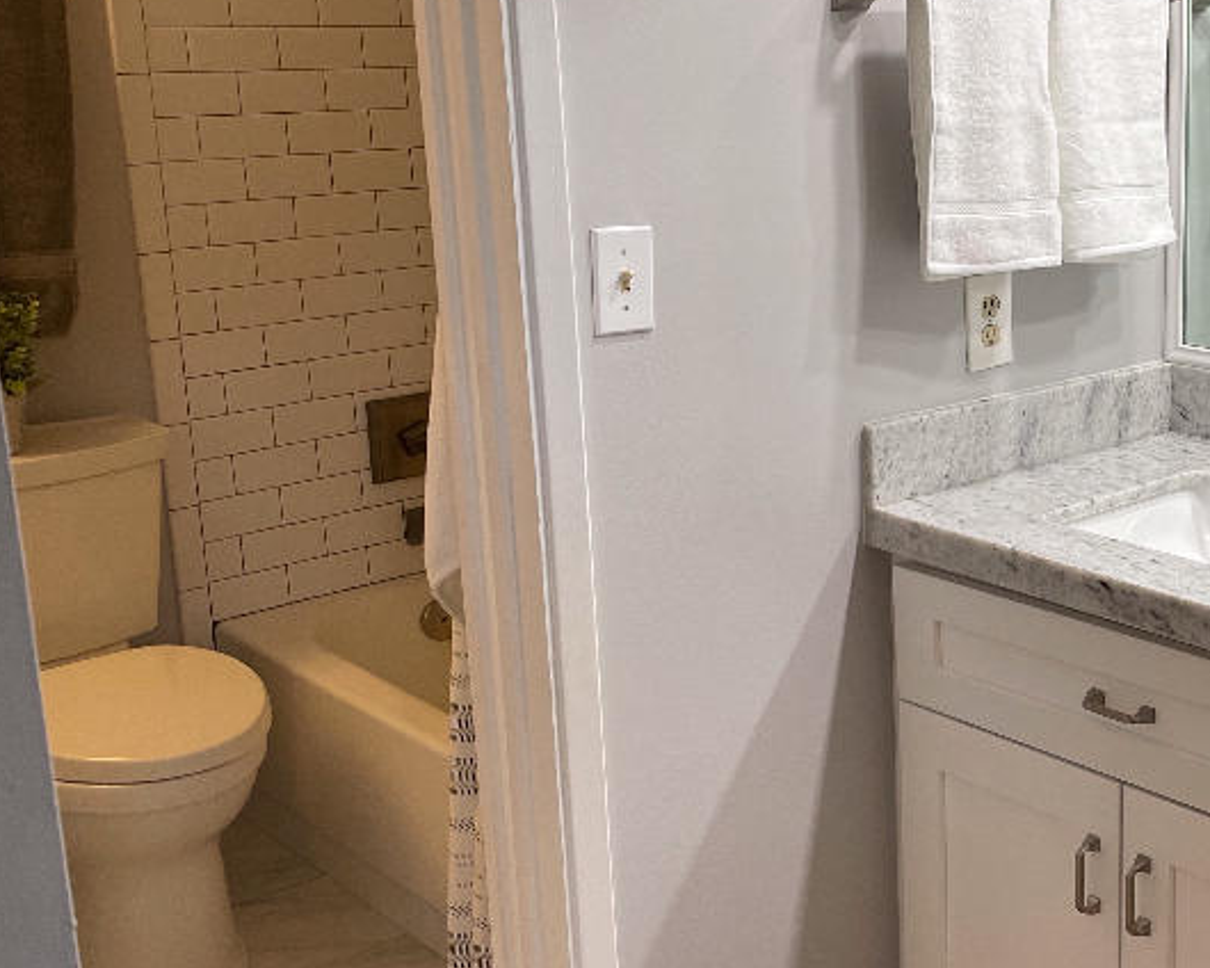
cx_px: 1155
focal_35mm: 49
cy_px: 422
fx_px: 1755
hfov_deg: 35.1
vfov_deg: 30.8
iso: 80
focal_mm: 4.2
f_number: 1.6
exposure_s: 1/120
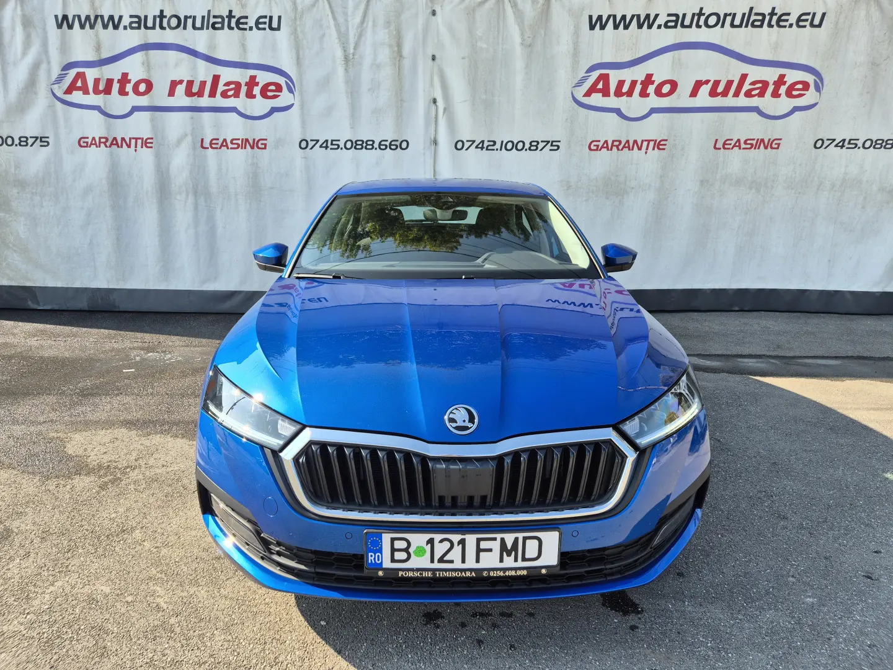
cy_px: 335
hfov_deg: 73.9
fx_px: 593
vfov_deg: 58.9
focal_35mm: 23
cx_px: 446
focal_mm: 5.4
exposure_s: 1/477
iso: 25
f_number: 1.8
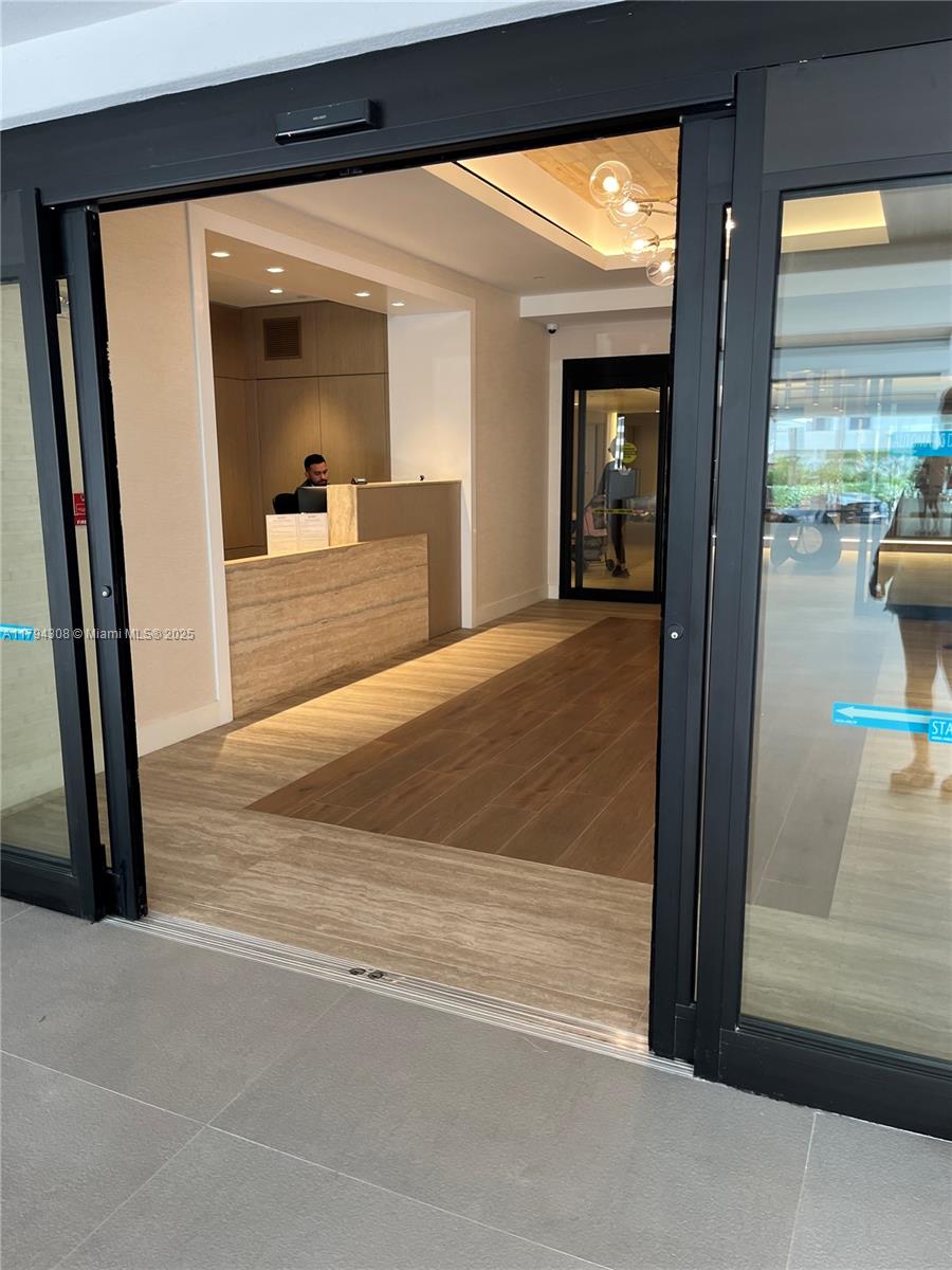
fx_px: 953
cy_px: 635
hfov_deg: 53.1
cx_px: 476
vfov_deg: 67.3
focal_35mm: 26
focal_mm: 5.1
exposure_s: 1/60
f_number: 1.6
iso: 64
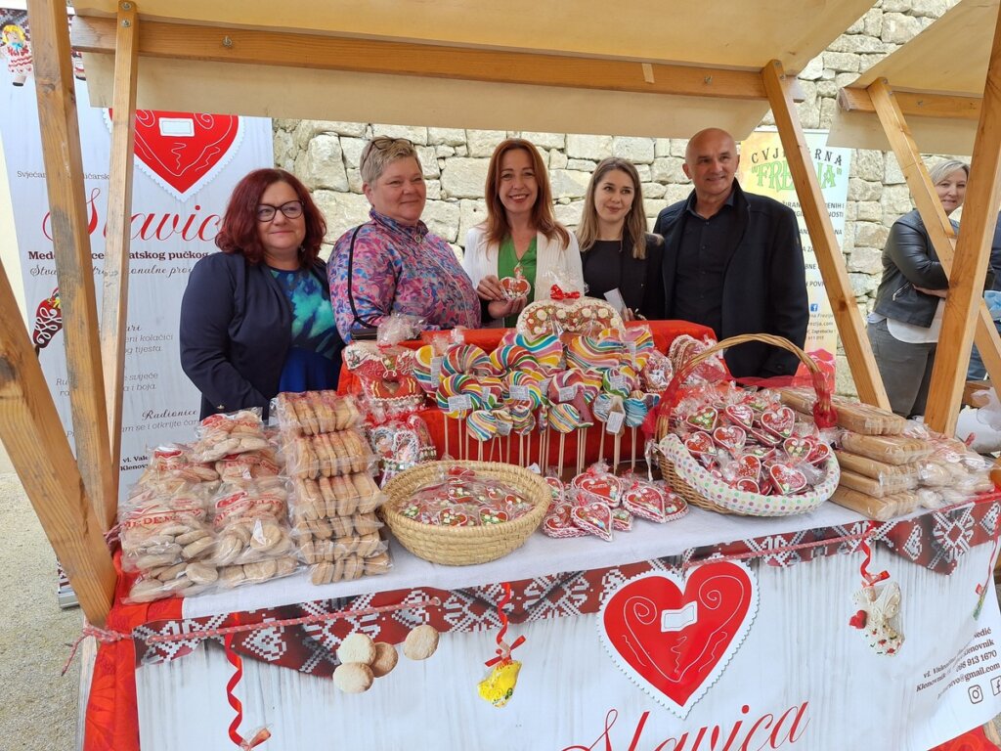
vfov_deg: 58.9
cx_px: 500
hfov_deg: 73.9
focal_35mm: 23
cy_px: 376
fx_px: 665
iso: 40
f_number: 1.8
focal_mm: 5.54
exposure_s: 1/319
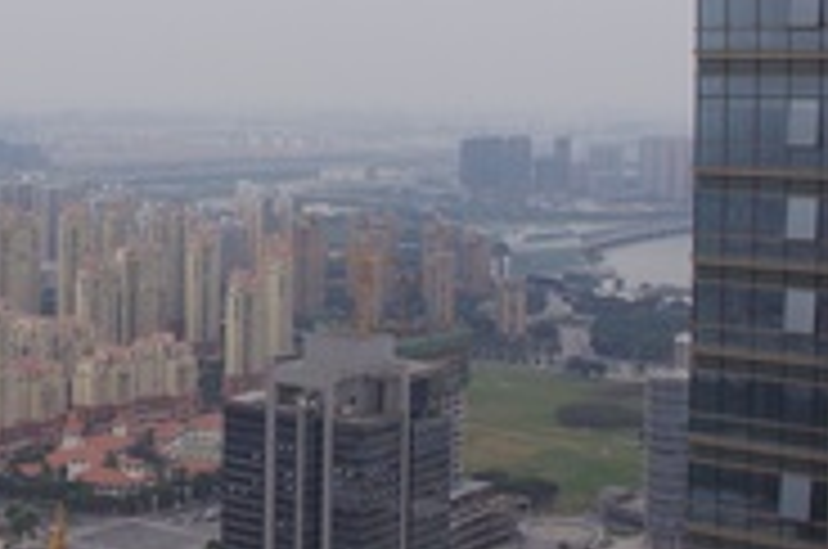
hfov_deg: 26.8
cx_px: 148
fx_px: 1699
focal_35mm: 74
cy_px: 81
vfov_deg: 18.1
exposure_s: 1/250
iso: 400
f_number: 14
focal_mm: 23.13
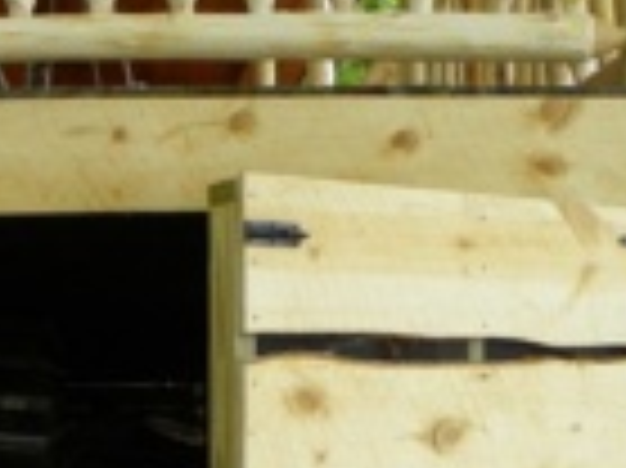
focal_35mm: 71
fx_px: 1283
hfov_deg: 26.7
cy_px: 464
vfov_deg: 20.1
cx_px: 97
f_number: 2.8
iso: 64
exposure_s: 1/60
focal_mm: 4.6
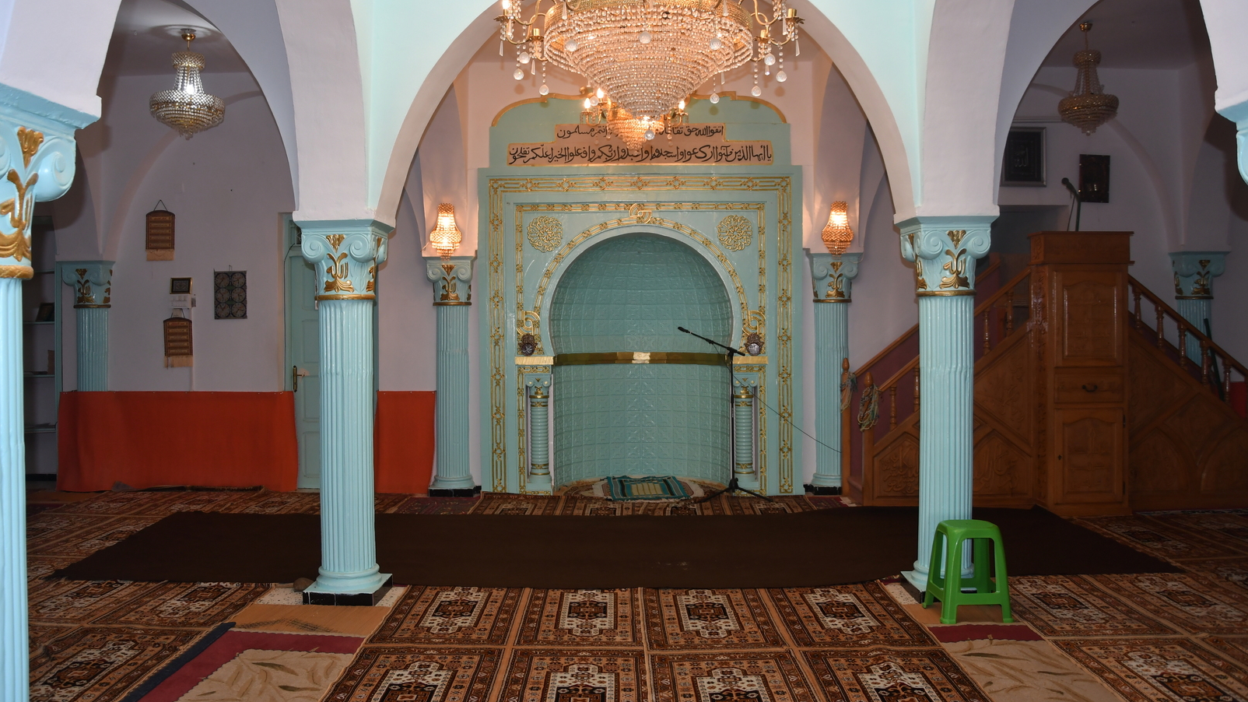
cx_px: 626
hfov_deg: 37.9
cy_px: 302
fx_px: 1820
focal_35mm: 55
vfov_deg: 21.8
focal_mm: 35
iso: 250
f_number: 5.6
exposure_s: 1/80
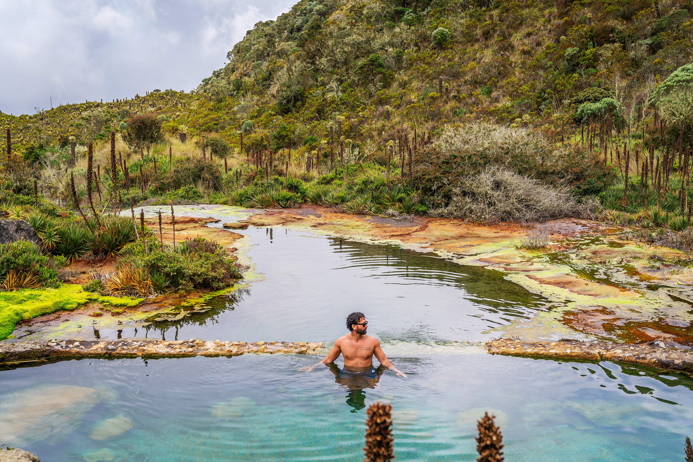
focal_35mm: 39
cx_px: 346
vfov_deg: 34.2
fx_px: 751
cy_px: 231
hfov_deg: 49.6
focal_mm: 39
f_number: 4.5
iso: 100
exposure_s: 1/200
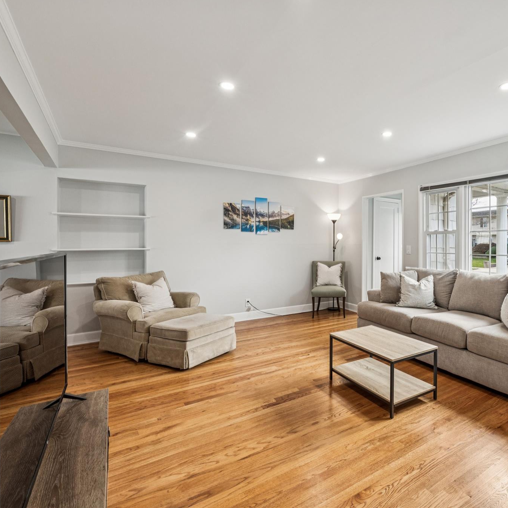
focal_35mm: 18
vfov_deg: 80.7
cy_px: 252
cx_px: 332
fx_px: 299
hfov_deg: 78.5
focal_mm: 14
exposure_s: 1/60
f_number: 8
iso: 640
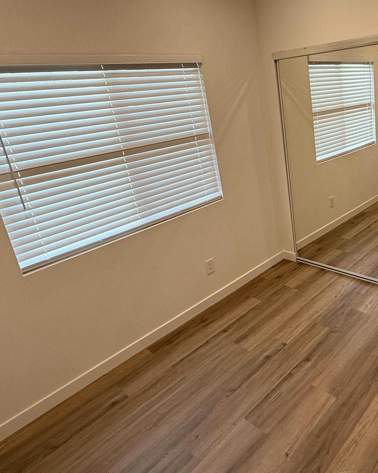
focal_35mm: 26
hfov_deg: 51.7
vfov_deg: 65.7
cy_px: 202
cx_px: 299
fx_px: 364
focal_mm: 2.22
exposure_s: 1/120
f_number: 2.2
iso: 125
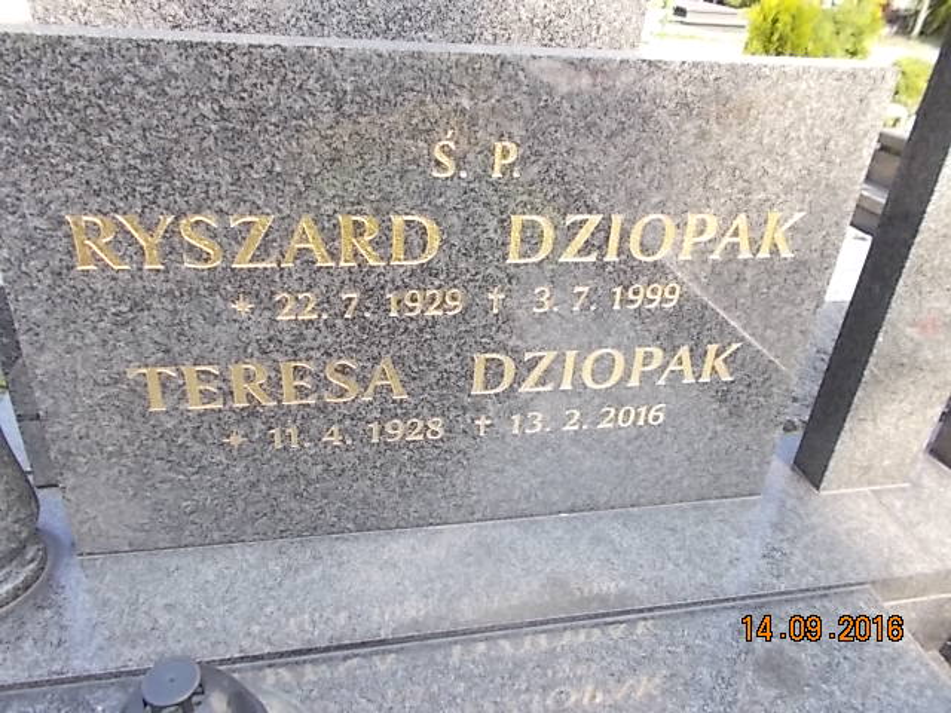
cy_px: 356
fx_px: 714
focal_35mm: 26
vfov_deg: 53.1
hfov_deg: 67.3
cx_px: 476
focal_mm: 4.6
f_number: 3.2
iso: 80
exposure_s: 1/125
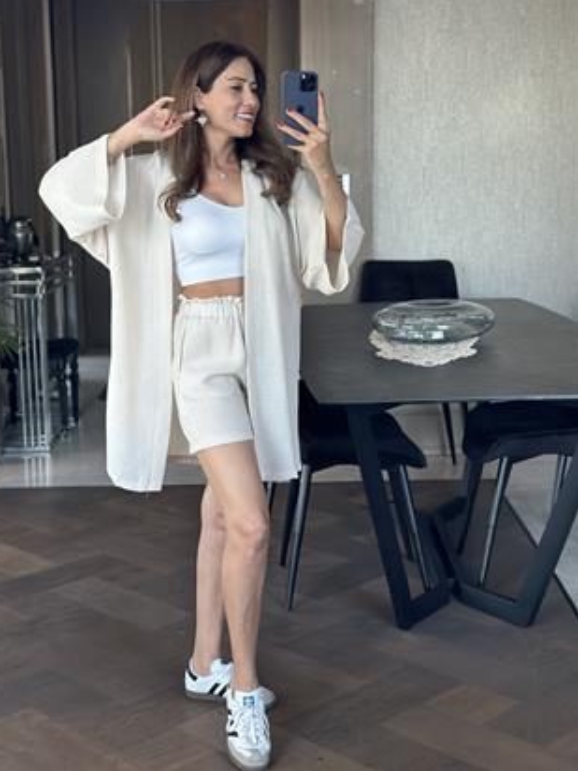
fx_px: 1314
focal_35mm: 59
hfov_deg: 24.8
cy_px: 348
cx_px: 224
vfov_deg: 32.7
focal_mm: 6.86
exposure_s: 1/60
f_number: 1.78
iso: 250
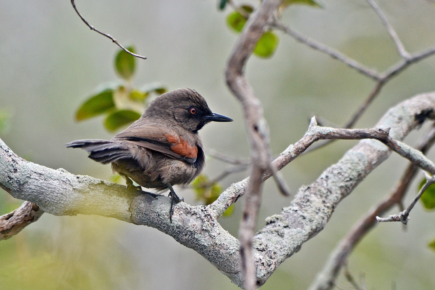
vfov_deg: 3.4
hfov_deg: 5.1
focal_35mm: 405
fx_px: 4893
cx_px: 218
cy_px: 145
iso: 400
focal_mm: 270
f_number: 8
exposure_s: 1/1000
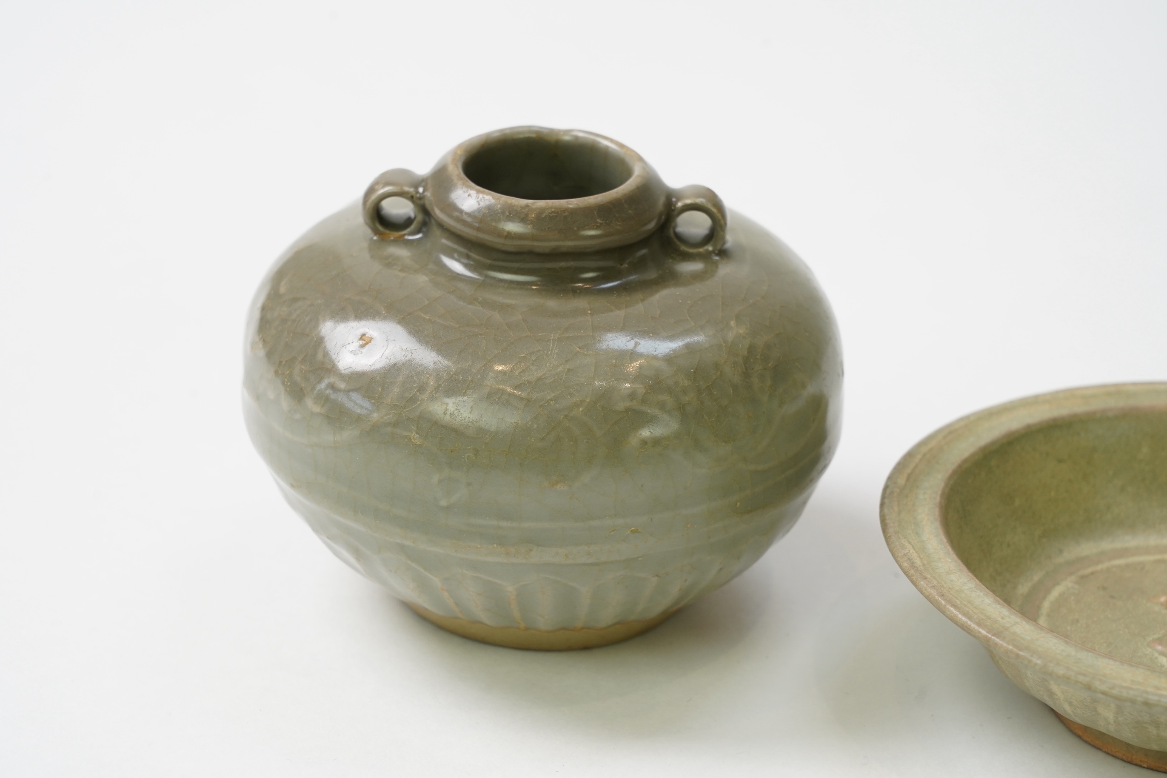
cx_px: 584
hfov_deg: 19.5
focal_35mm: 105
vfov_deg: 13.0
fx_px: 3404
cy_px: 389
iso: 1000
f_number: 10
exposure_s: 1/125
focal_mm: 105
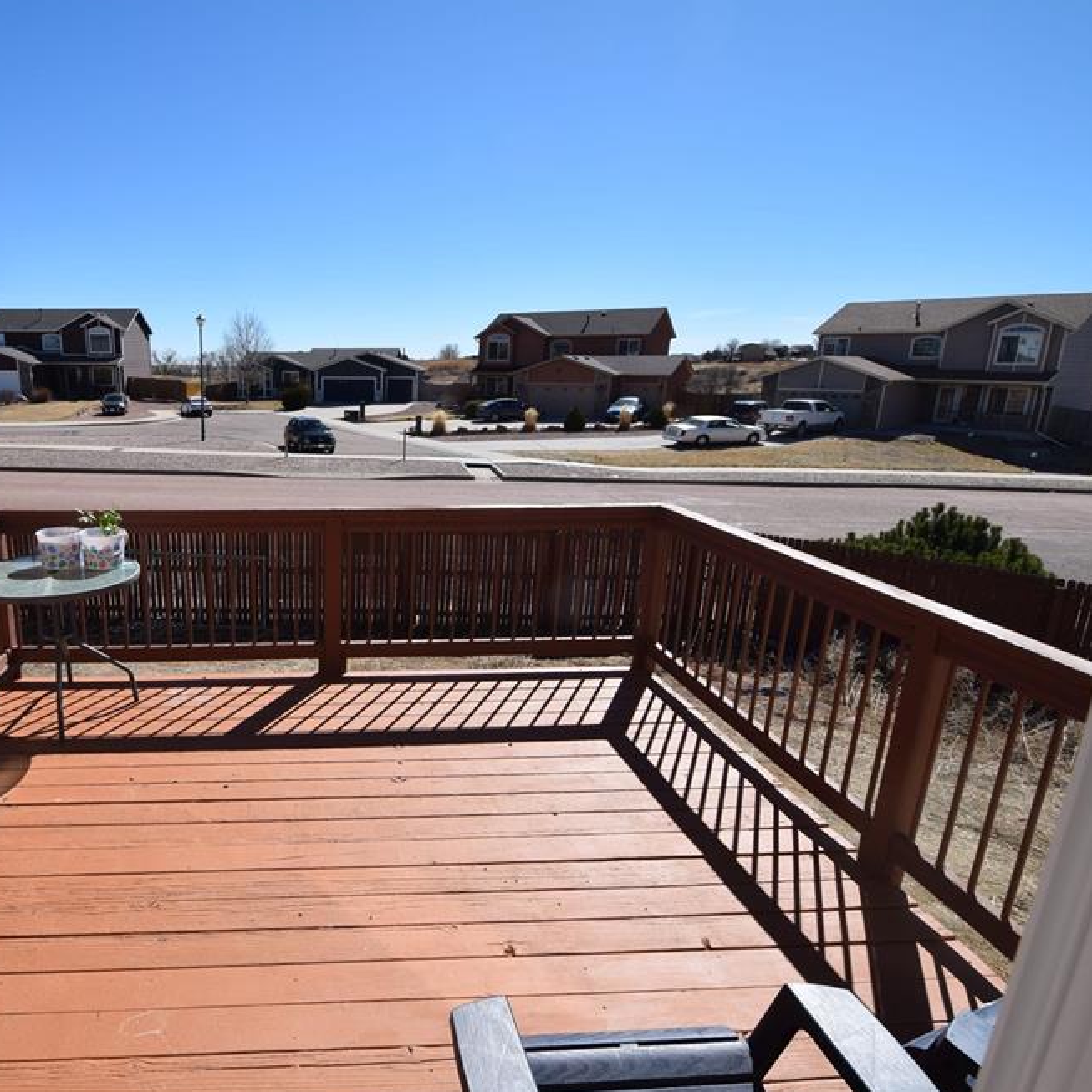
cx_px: 326
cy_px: 559
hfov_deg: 71.6
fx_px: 714
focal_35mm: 20
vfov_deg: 74.8
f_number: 10
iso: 200
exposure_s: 1/400
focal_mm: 10
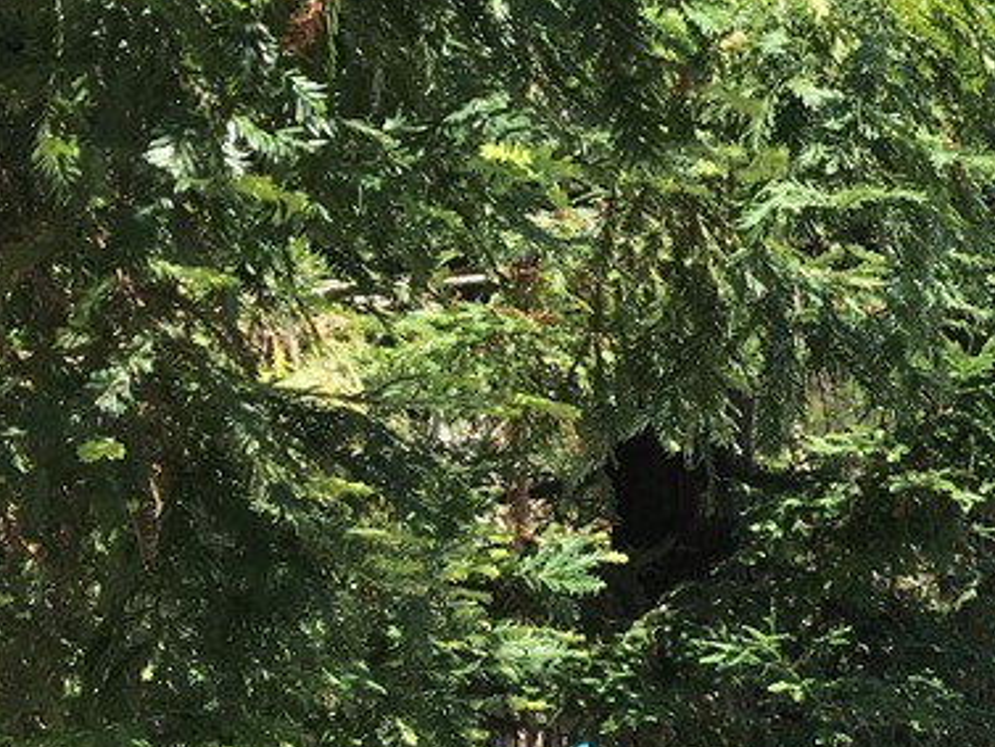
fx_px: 2185
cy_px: 573
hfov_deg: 24.8
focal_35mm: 76
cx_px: 924
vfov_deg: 19.2
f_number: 1.8
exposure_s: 1/754
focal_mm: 3.99
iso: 20
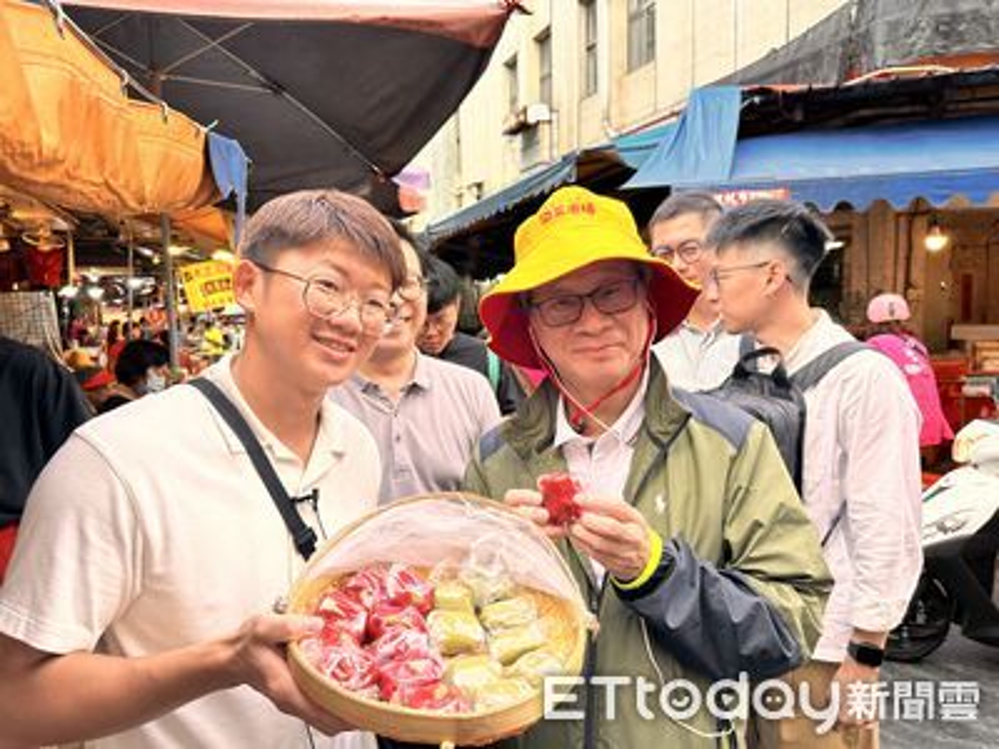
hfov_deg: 71.6
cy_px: 374
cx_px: 500
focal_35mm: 24
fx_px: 693
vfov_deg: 56.8
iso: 64
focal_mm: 6.86
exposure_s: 1/139
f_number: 1.78
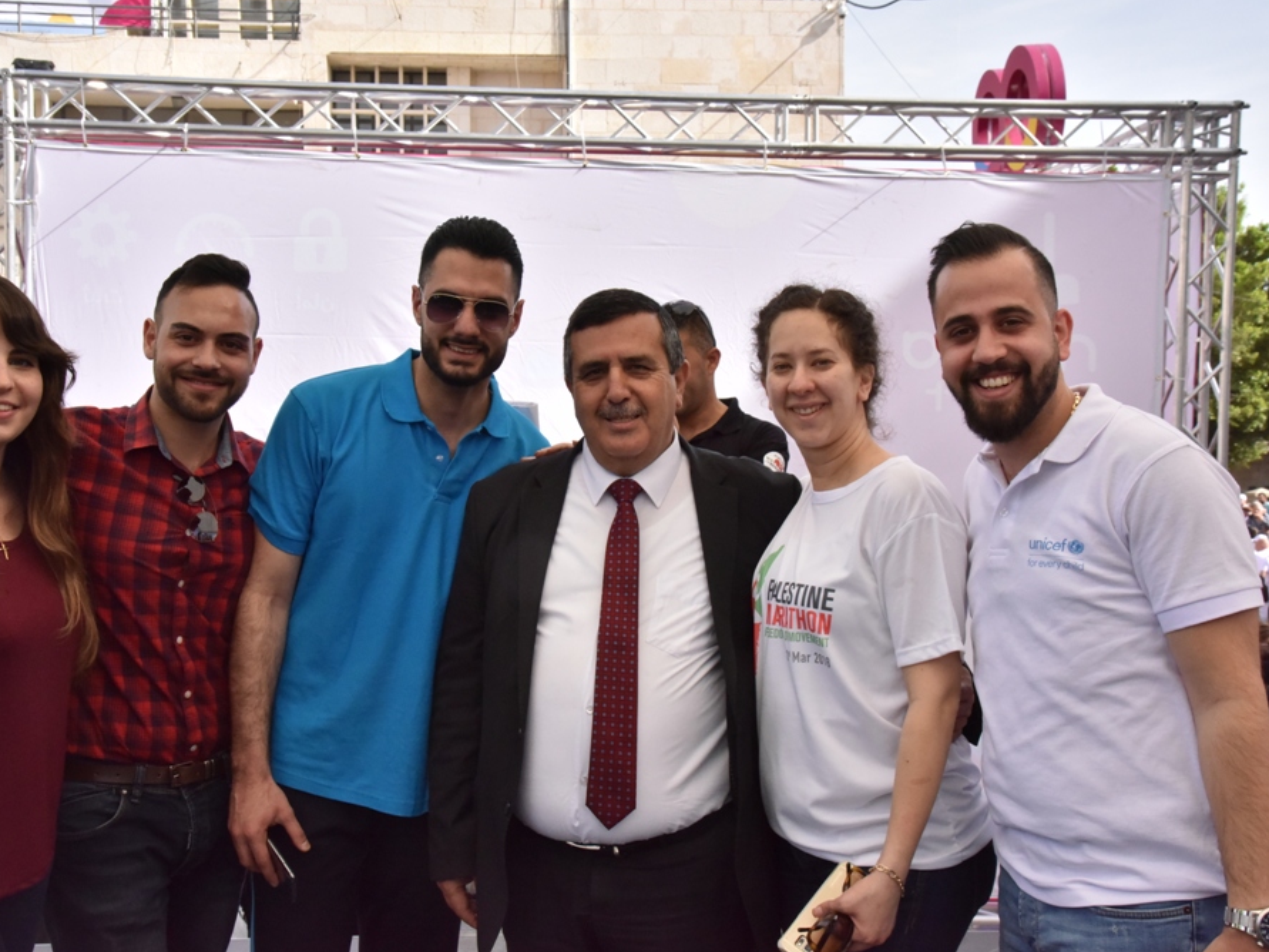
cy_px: 472
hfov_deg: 44.8
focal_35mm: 42
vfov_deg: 34.3
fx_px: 1539
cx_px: 583
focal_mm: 38
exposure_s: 1/1000
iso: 2500
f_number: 16
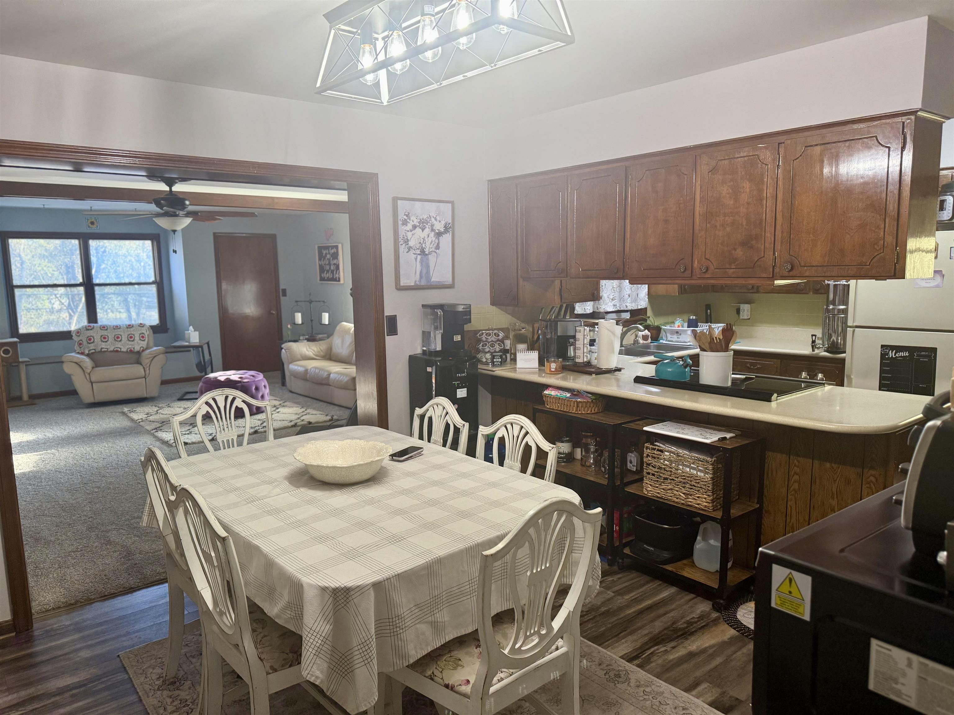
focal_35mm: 24
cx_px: 477
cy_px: 358
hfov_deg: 71.6
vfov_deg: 56.8
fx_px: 661
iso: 160
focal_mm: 6.76
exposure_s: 1/60
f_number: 1.78
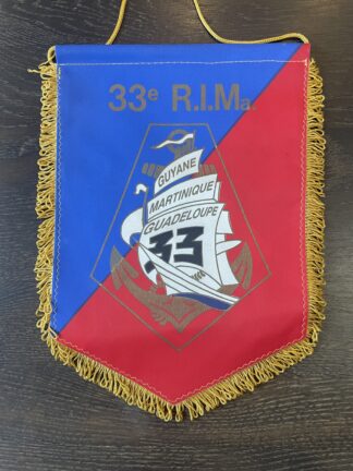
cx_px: 176
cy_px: 236
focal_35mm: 26
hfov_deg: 53.1
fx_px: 354
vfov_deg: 67.3
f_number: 1.6
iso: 200
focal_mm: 4.2
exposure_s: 1/50
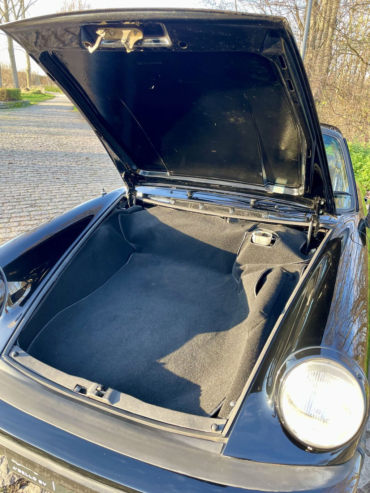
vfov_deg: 67.3
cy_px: 246
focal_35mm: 26
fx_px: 370
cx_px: 185
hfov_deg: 53.1
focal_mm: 4.2
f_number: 1.6
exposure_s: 1/121
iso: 50
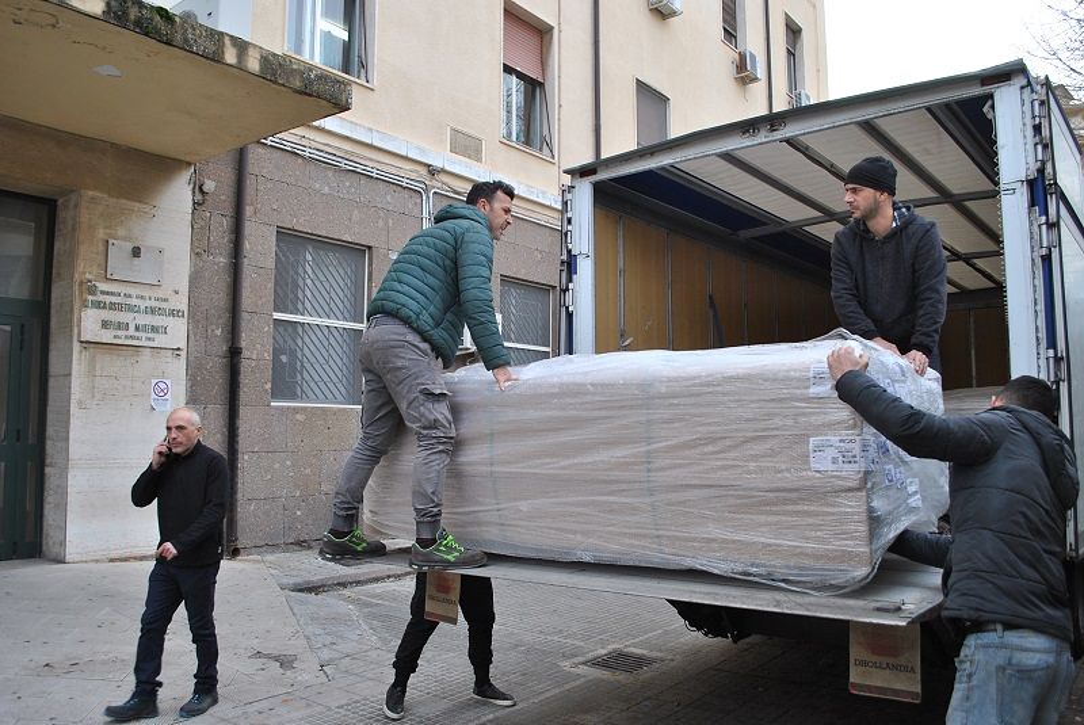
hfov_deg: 67.3
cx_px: 542
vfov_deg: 48.0
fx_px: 814
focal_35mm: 27
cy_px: 362
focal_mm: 18
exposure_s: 1/125
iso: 200
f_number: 5.6
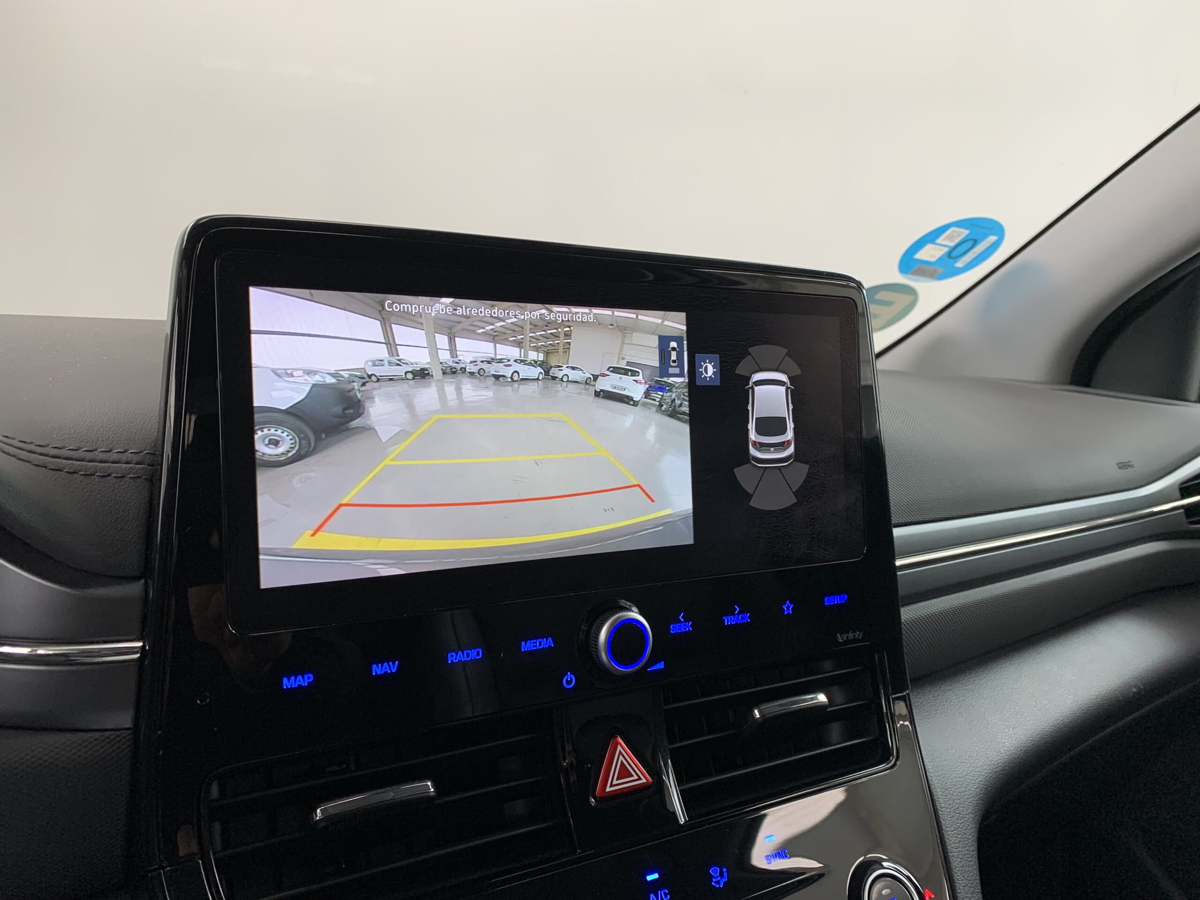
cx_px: 600
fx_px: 901
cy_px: 450
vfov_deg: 53.1
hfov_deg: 67.3
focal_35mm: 26
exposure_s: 1/89
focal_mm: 4.25
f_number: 1.8
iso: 64
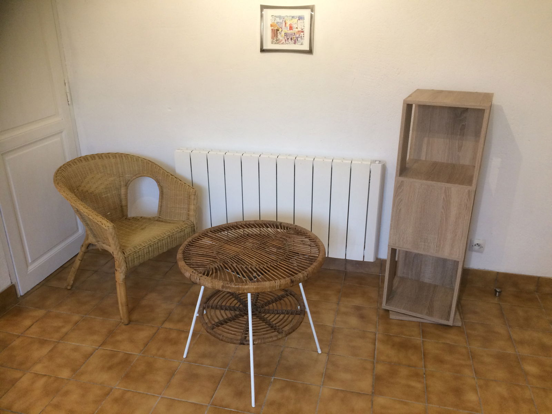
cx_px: 276
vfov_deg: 48.2
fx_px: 462
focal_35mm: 29
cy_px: 207
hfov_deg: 61.7
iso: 125
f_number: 2.2
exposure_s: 1/33
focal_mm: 4.15
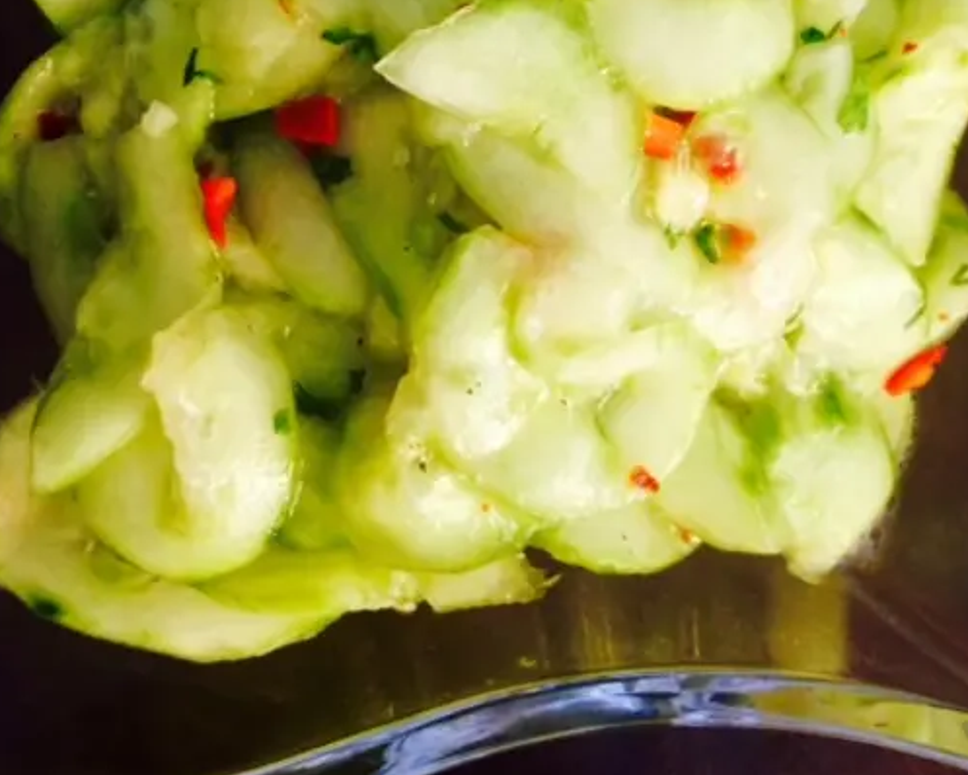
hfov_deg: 44.8
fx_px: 1175
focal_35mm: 41
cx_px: 485
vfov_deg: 35.1
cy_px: 130
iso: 100
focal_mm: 4.15
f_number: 2.2
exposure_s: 1/30
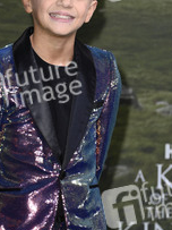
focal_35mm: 237
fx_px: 1572
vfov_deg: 8.4
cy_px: 145
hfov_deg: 6.3
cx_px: 57
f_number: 5.6
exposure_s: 1/250
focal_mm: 125
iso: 640
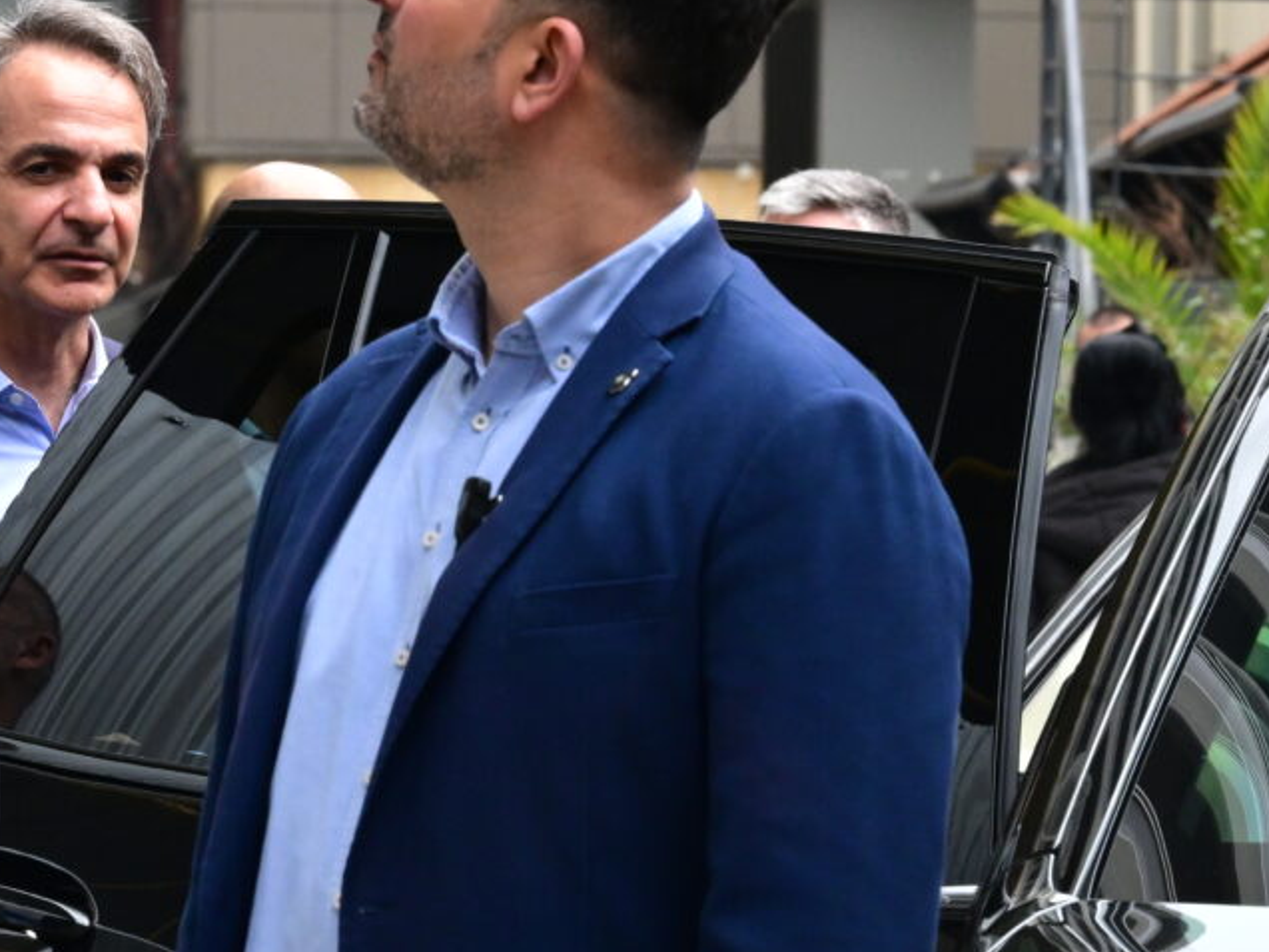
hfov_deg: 3.6
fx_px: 19943
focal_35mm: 544
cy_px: 319
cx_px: 112
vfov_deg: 2.7
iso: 2500
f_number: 16
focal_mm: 200
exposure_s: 1/320
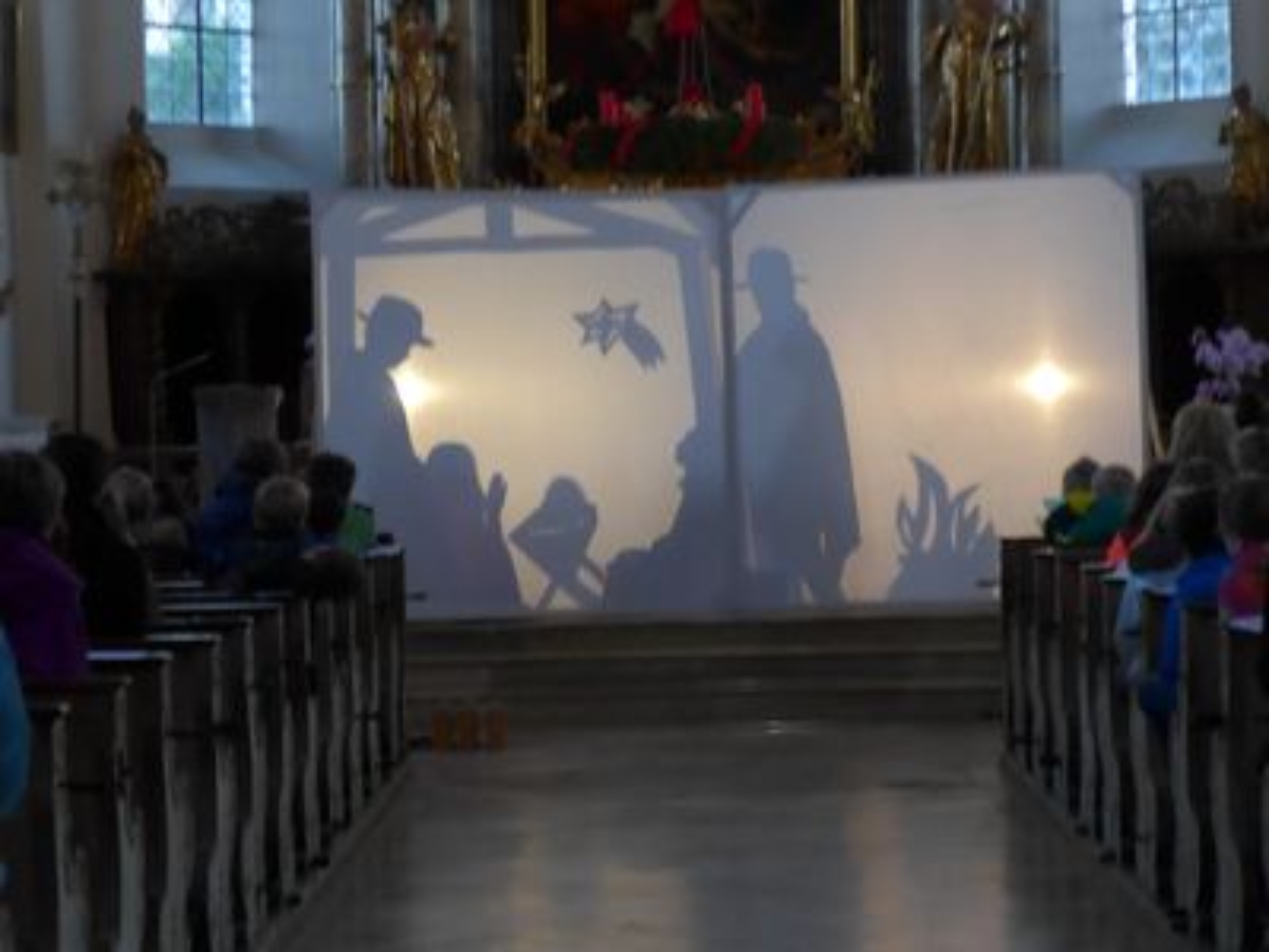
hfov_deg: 19.1
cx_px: 634
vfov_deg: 14.4
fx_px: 3776
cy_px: 476
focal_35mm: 103
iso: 800
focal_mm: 20.4
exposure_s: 1/60
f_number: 4.8
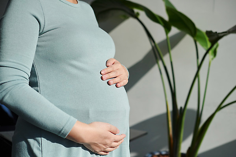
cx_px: 118
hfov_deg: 39.6
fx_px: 328
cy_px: 78
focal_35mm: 50
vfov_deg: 27.0
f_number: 3.2
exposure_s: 1/6400
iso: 250
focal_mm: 50
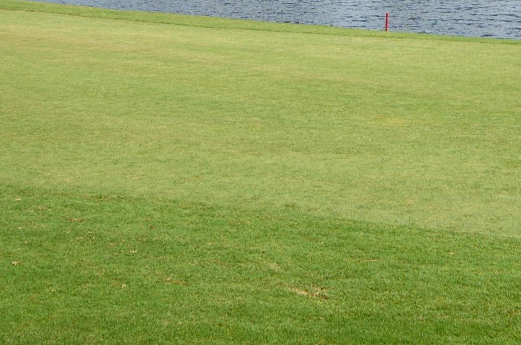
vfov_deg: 15.2
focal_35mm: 87
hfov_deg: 23.2
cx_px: 386
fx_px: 1257
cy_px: -43
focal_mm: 24
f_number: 4
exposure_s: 1/1600
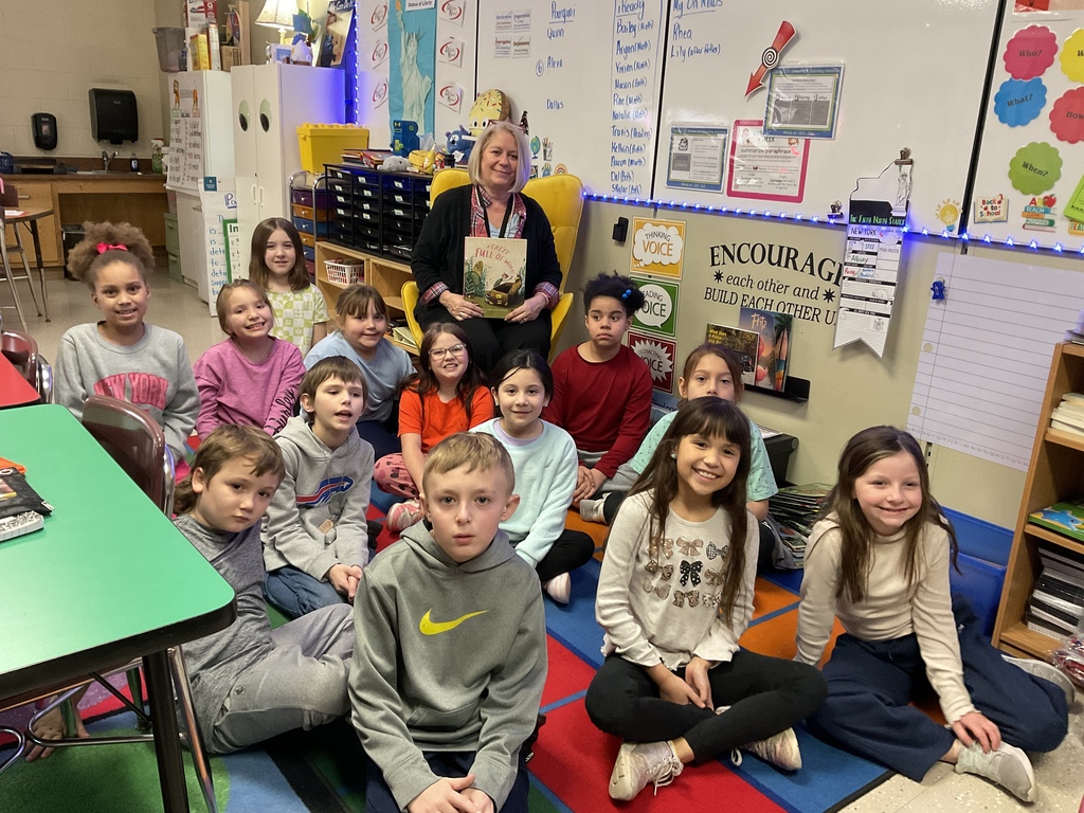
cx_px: 542
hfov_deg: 61.7
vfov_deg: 48.2
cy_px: 406
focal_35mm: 29
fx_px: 908
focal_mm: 3
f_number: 1.8
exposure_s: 1/40
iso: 250
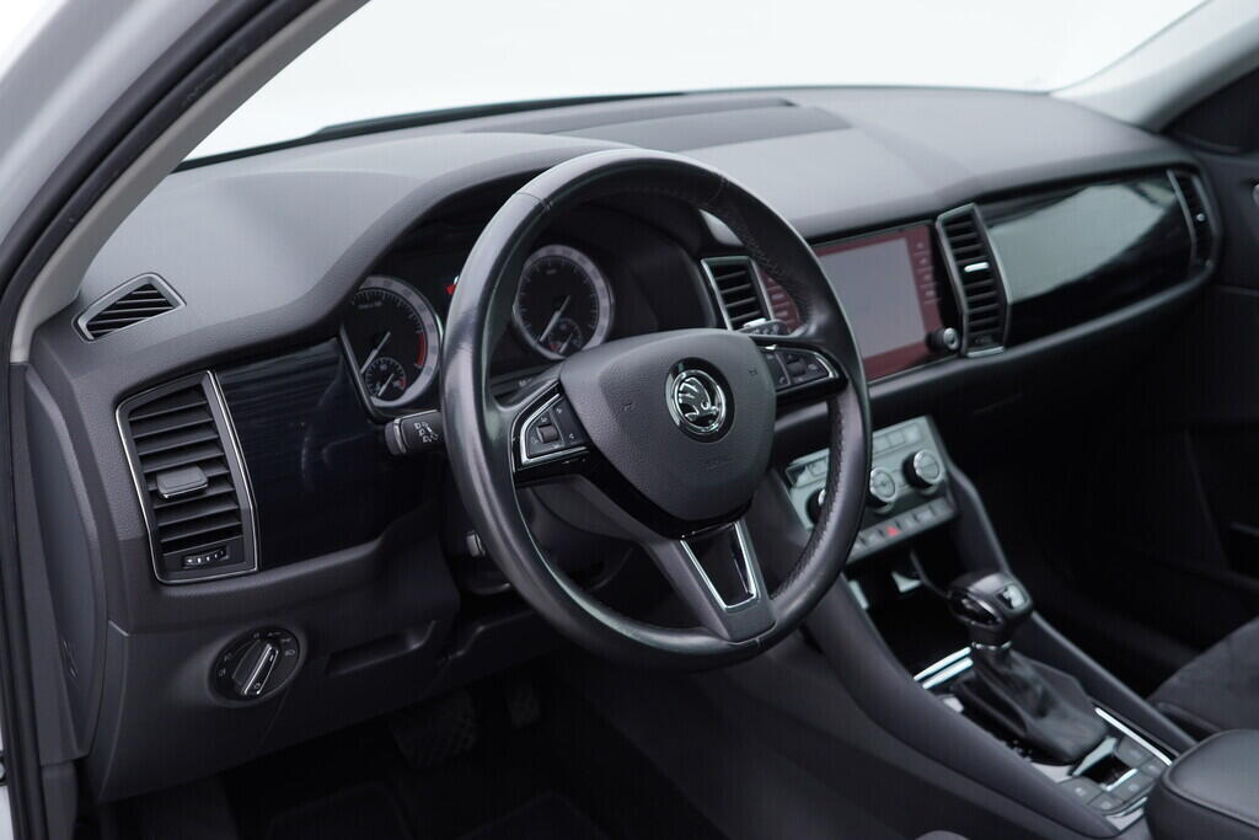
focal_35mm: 36
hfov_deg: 53.1
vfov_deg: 36.9
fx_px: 1259
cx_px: 630
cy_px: 420
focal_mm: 24
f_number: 2.8
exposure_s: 1/40
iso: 125
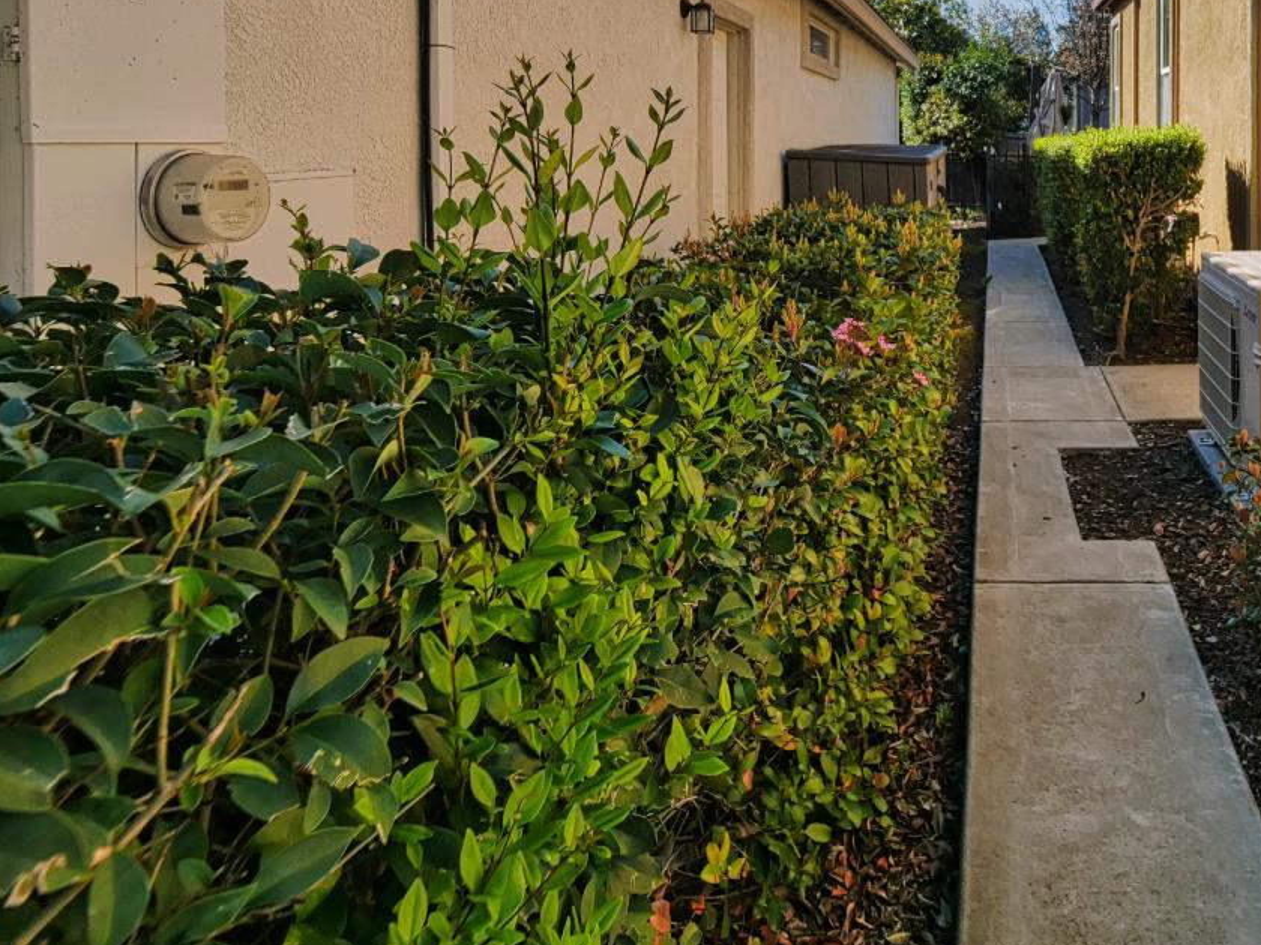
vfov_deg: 50.6
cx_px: 1028
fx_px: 911
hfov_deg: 62.8
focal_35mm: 25
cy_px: 154
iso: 100
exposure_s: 1/500
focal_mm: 7
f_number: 5
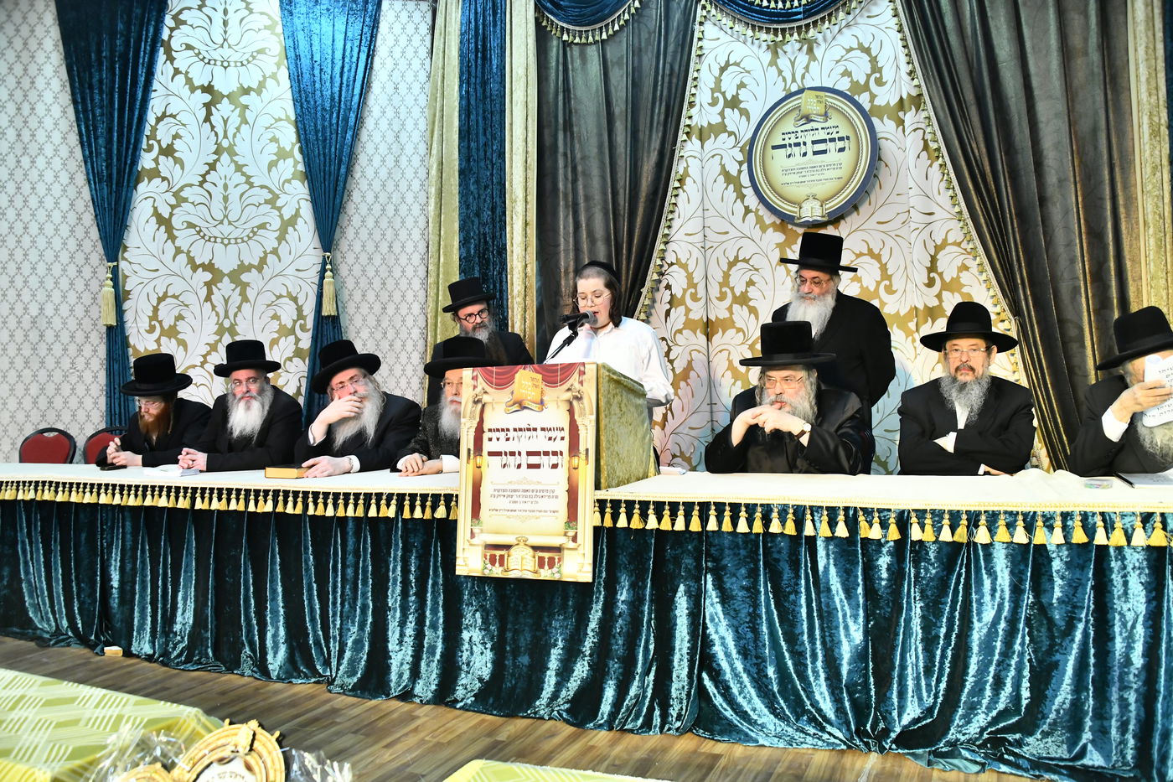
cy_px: 391
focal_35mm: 28
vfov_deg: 46.4
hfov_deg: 65.5
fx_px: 912
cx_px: 586
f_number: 5.6
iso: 2500
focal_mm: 28
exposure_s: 1/160
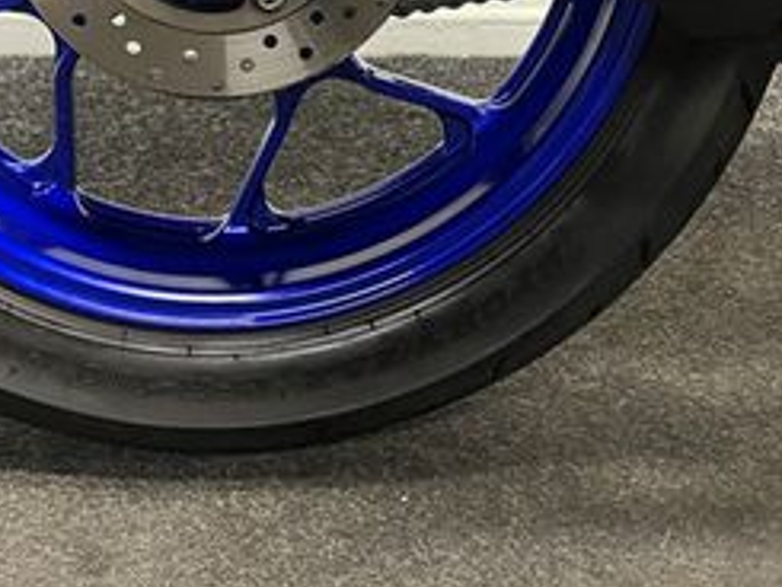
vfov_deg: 19.9
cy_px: -175
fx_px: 1537
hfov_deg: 28.5
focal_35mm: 68
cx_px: 357
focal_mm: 5.1
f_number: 1.6
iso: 320
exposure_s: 1/50
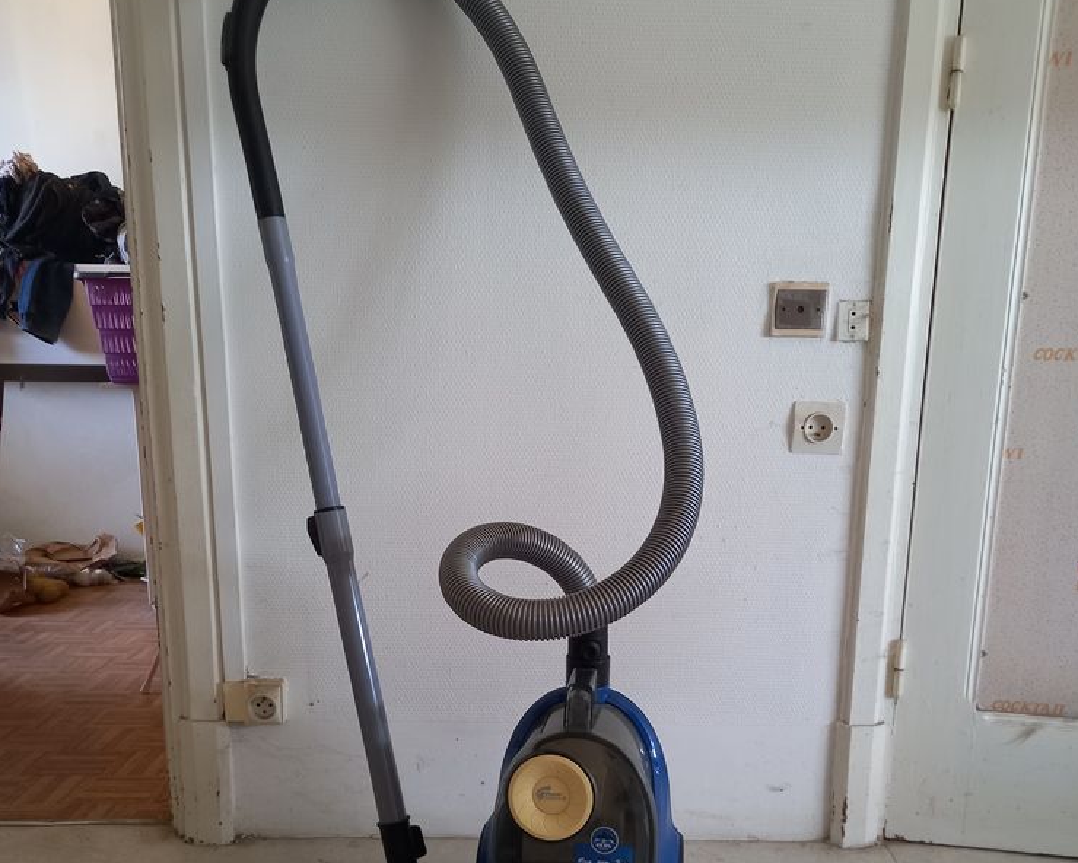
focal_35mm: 33
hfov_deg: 54.2
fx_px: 1053
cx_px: 546
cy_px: 592
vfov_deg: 43.8
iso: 160
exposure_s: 1/30
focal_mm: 4.6
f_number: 2
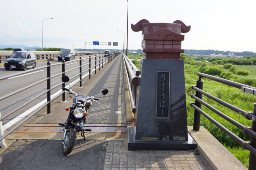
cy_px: 85
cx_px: 128
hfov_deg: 53.1
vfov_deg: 36.9
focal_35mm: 36
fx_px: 256
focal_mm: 24
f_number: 7.1
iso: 100
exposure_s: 1/320
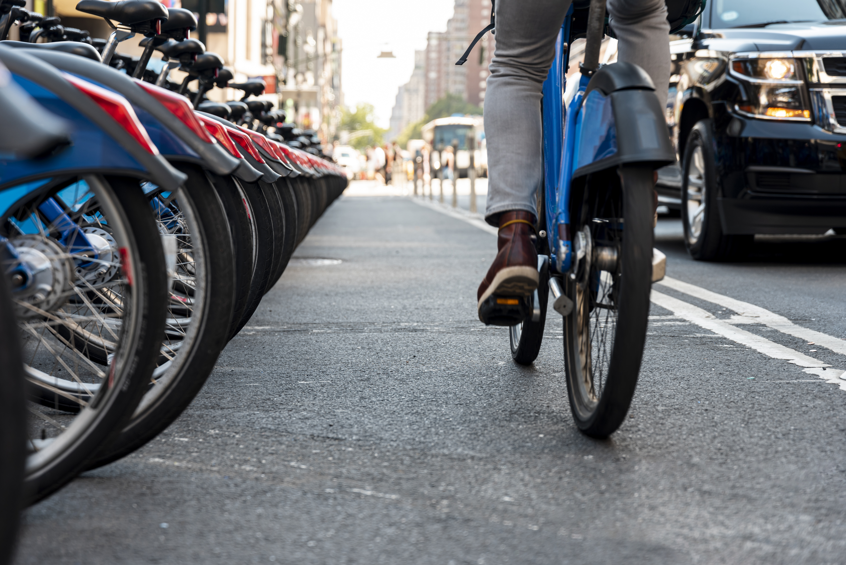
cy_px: 282
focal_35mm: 70
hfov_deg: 28.8
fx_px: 1646
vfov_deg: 19.5
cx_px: 423
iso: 80
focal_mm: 70
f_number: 4
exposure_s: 1/125
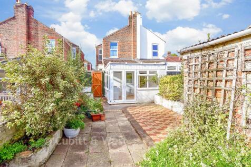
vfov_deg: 73.7
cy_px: 84
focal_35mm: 16
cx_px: 126
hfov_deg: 96.8
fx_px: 112
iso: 400
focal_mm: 11
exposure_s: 1/320
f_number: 8
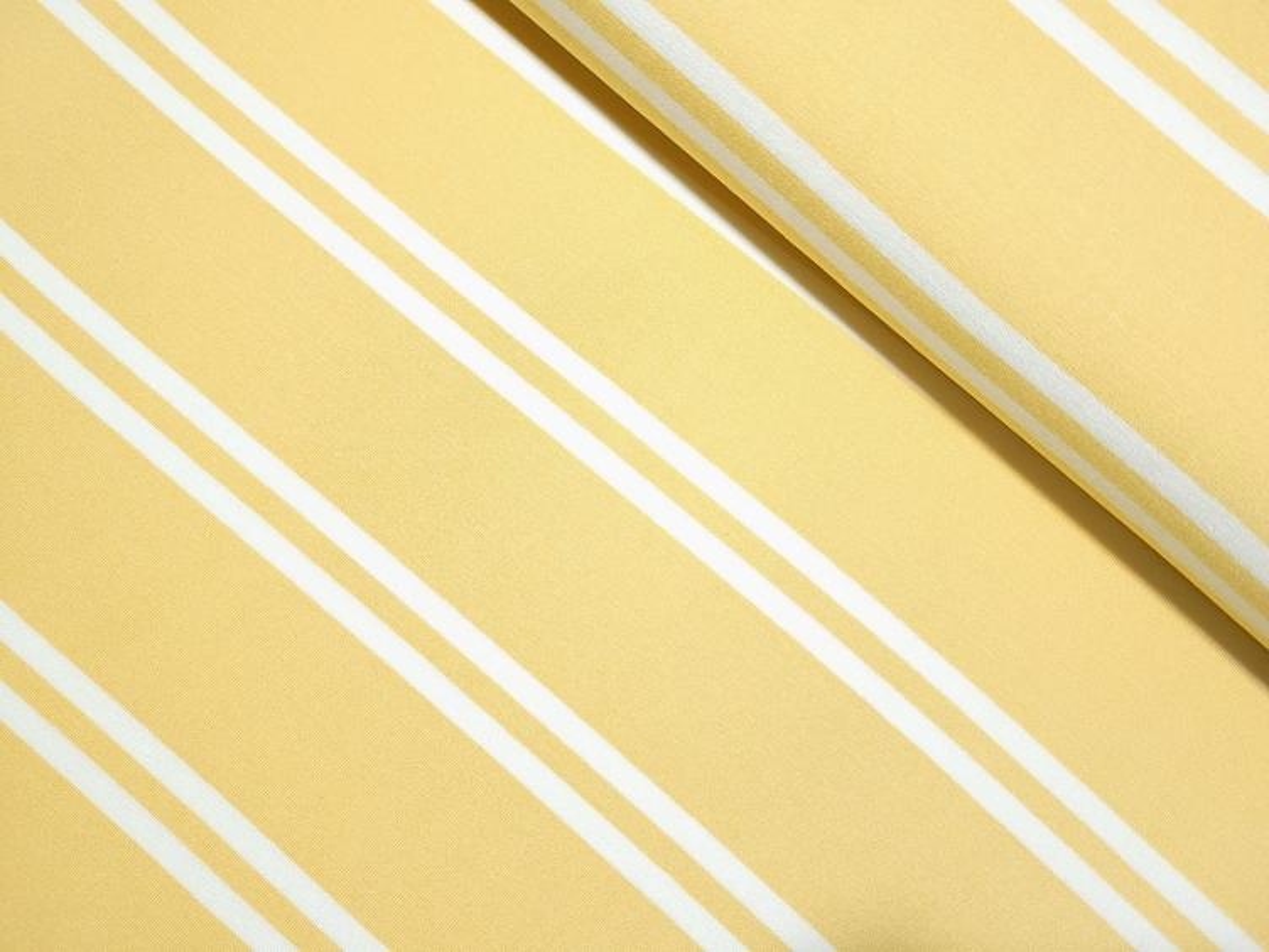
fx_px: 953
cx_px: 634
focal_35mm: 26
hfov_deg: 67.3
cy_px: 476
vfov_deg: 53.1
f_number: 1.8
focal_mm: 5.4
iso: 50
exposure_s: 1/50
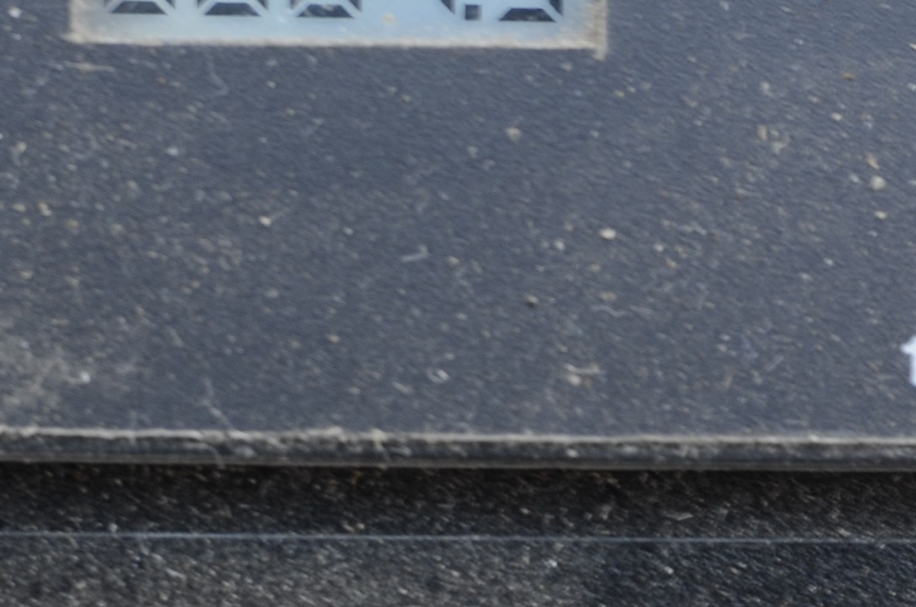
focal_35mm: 172
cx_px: 332
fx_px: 4358
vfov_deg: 7.9
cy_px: -74
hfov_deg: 12.0
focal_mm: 35
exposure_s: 1/25
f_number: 4.5
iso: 125
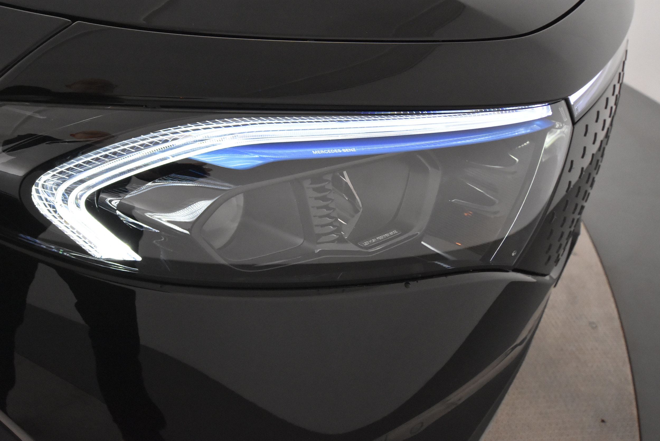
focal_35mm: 30
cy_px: 220
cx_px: 330
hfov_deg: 61.9
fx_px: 550
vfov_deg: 43.7
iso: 5000
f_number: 5.6
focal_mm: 20
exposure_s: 1/60
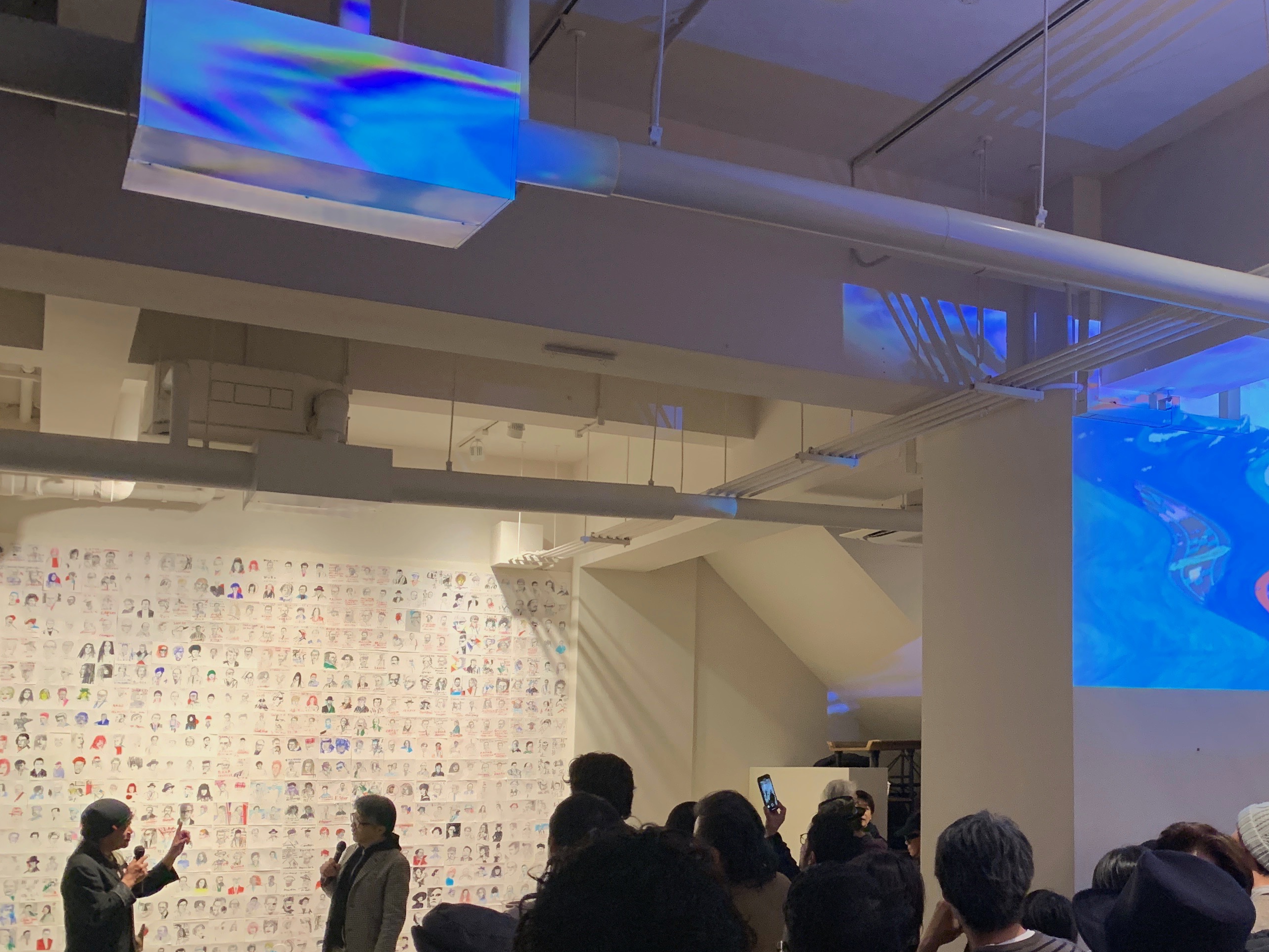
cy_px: 605
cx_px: 944
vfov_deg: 34.9
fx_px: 1503
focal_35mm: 41
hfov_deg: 44.3
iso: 200
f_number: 1.8
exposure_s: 1/60
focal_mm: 4.25
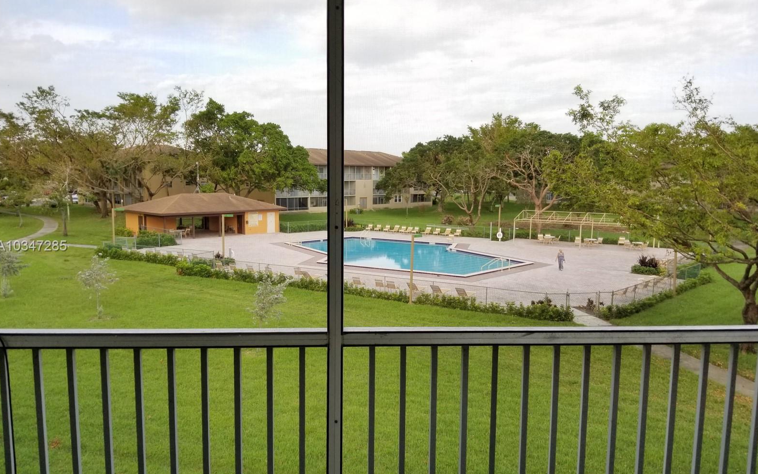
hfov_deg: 66.5
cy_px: 247
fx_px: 578
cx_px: 379
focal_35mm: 28
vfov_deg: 44.5
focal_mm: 4.3
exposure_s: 1/530
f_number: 1.7
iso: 50
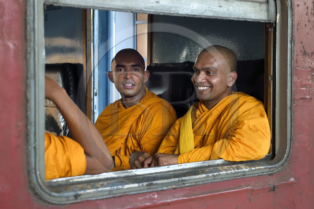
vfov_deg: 19.4
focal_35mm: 70
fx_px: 610
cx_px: 157
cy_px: 104
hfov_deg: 28.8
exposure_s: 1/160
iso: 1600
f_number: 5.6
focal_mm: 70
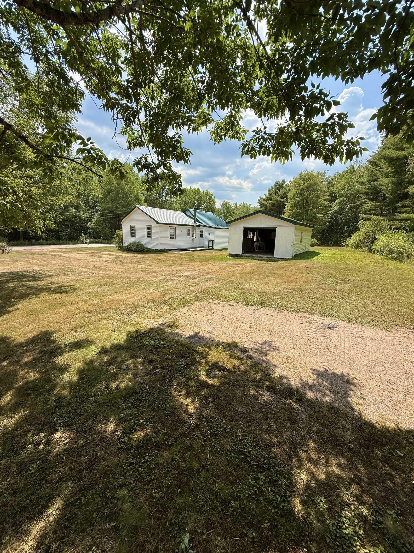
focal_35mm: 14
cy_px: 276
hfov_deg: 85.7
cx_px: 207
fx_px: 223
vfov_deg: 102.1
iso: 50
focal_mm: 2.22
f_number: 2.2
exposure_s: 1/1745
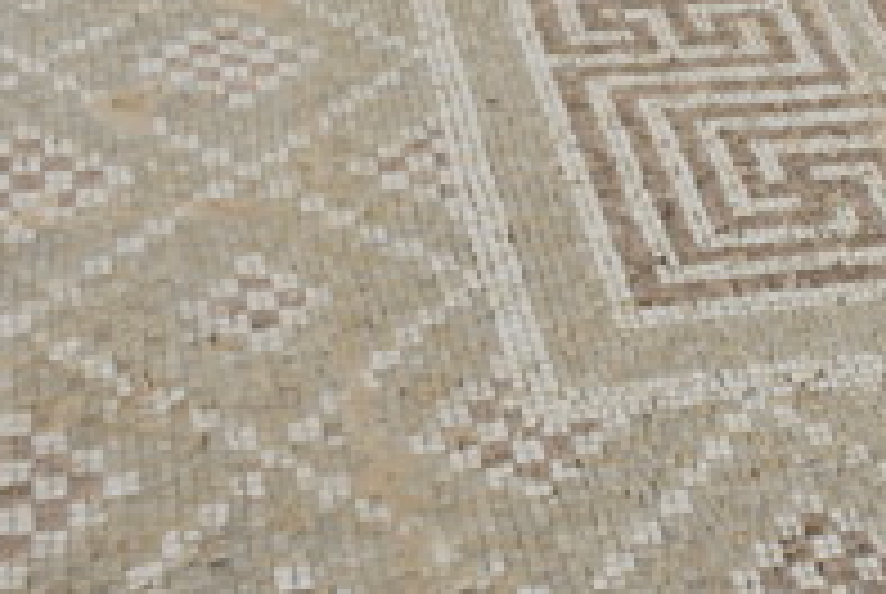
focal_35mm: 73
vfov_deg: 18.6
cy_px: 162
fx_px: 1799
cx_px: 873
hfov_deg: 26.3
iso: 100
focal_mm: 24
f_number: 10
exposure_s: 1/250
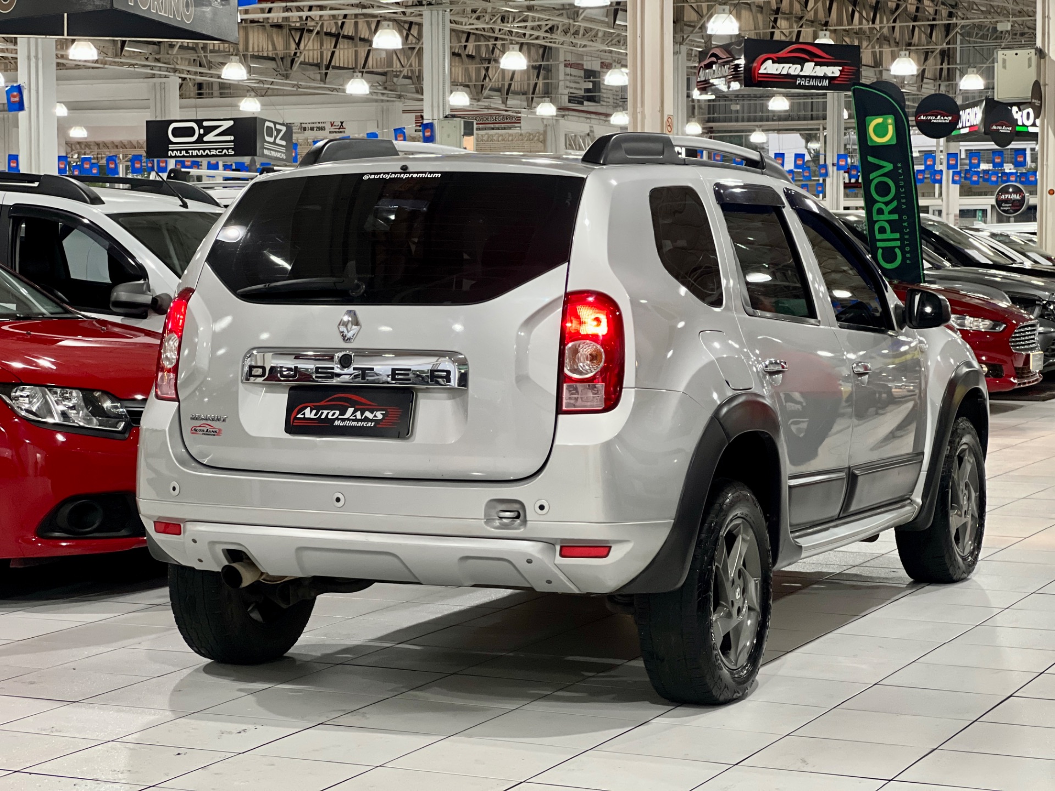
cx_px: 528
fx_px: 2347
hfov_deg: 25.3
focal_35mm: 77
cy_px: 396
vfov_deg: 19.1
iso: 400
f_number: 2.8
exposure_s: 1/40
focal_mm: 9
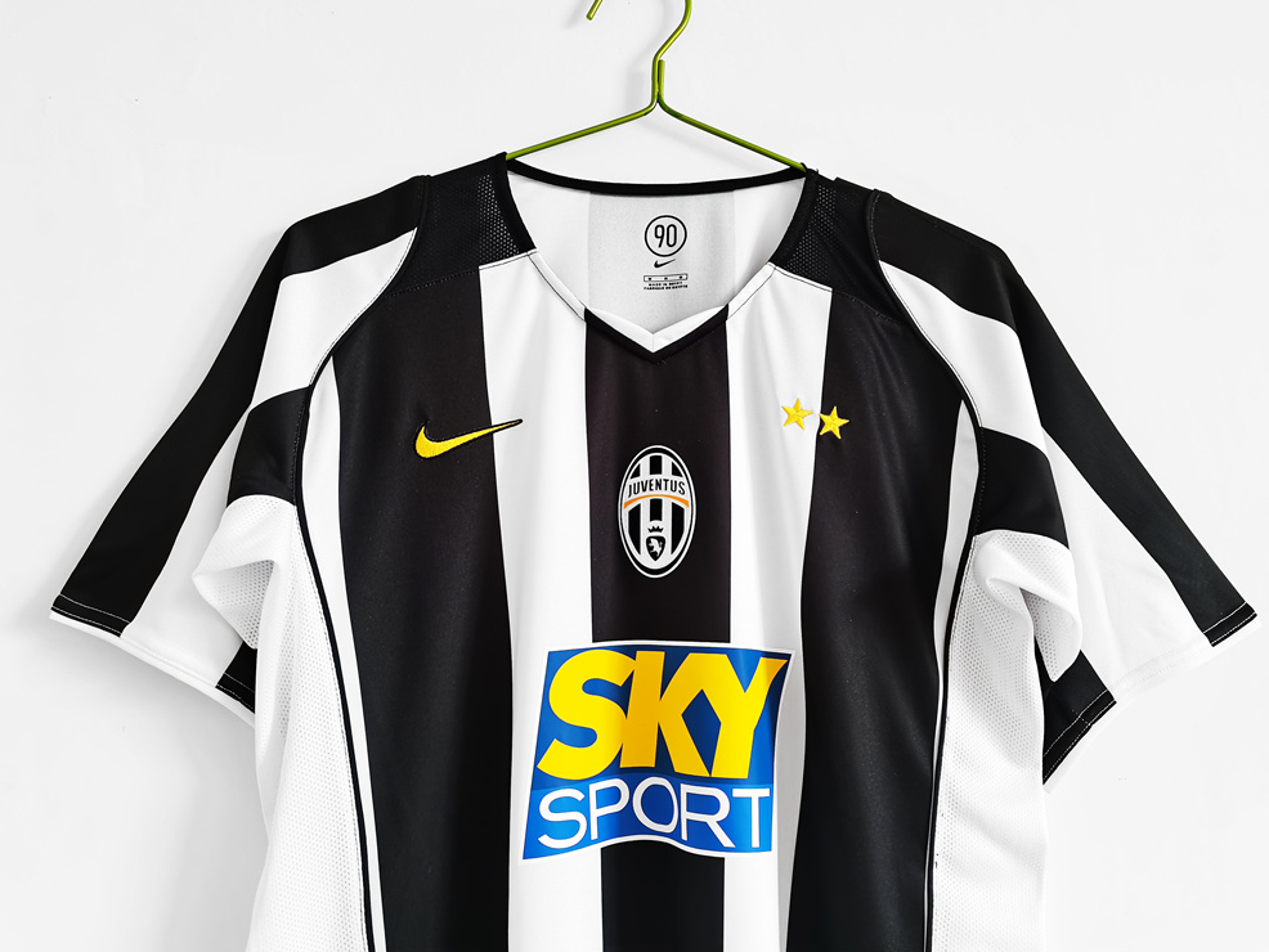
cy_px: 461
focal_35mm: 27
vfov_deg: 51.4
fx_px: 990
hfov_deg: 65.3
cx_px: 645
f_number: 1.8
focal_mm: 5.58
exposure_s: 1/100
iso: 200
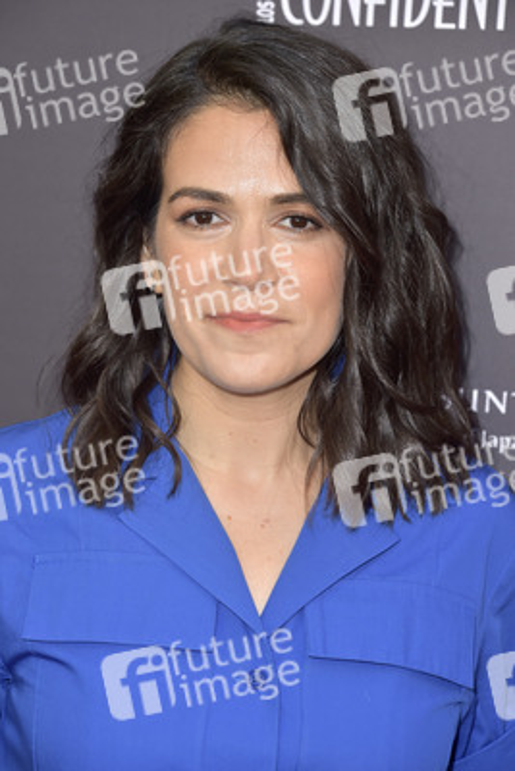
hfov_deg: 10.2
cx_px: 258
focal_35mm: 135
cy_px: 386
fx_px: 2894
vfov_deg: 15.2
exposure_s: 1/250
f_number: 7.1
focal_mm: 135
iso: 160
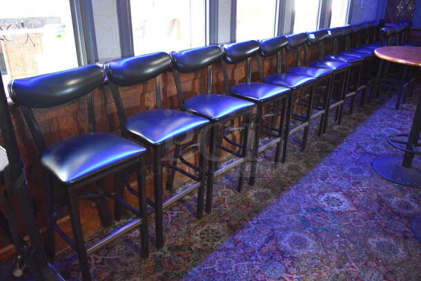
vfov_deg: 48.0
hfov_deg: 67.3
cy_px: 140
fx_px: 316
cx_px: 210
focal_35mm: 27
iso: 3200
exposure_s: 1/13
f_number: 3.5
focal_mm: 18
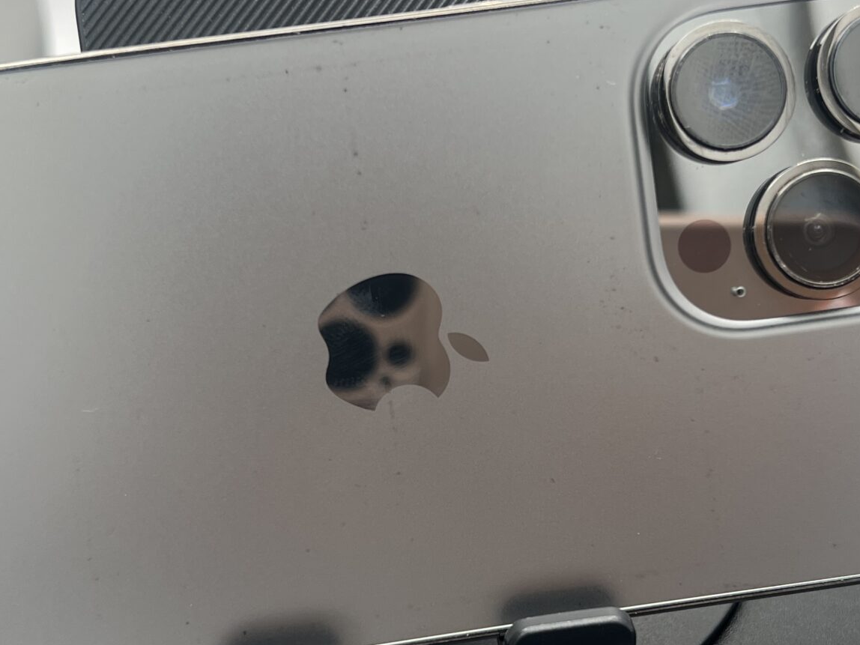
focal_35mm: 58
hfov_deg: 33.2
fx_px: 1441
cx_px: 479
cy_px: 382
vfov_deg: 25.2
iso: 32
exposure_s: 1/120
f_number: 1.5
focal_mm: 5.7
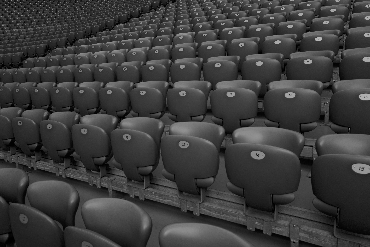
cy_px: 124
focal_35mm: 28
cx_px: 185
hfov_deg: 65.5
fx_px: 288
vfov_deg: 46.4
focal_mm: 28
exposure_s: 1/125
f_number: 7.1
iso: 200
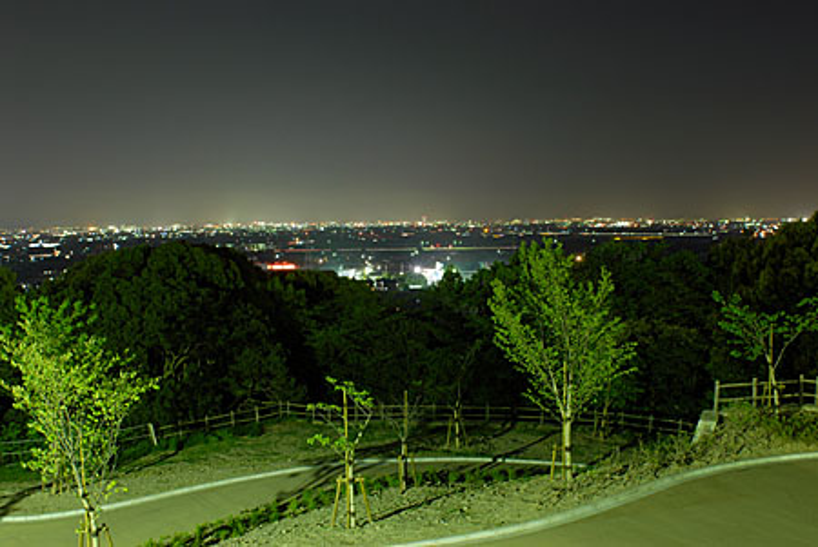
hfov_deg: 61.9
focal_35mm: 30
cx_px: 409
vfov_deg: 43.7
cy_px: 274
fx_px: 682
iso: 100
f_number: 5.6
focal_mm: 20
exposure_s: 30
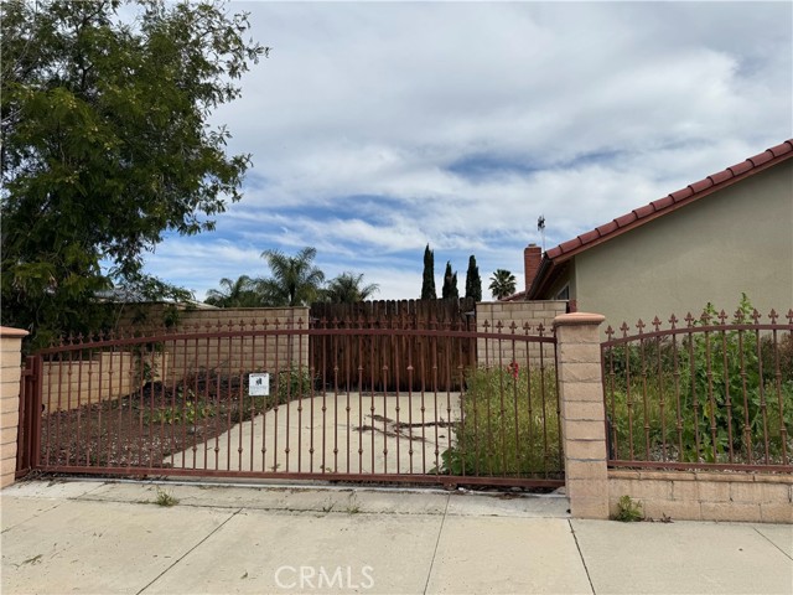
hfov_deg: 71.6
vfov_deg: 56.8
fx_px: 550
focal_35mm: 24
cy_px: 298
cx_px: 396
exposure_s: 1/7353
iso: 80
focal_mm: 6.76
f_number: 1.78
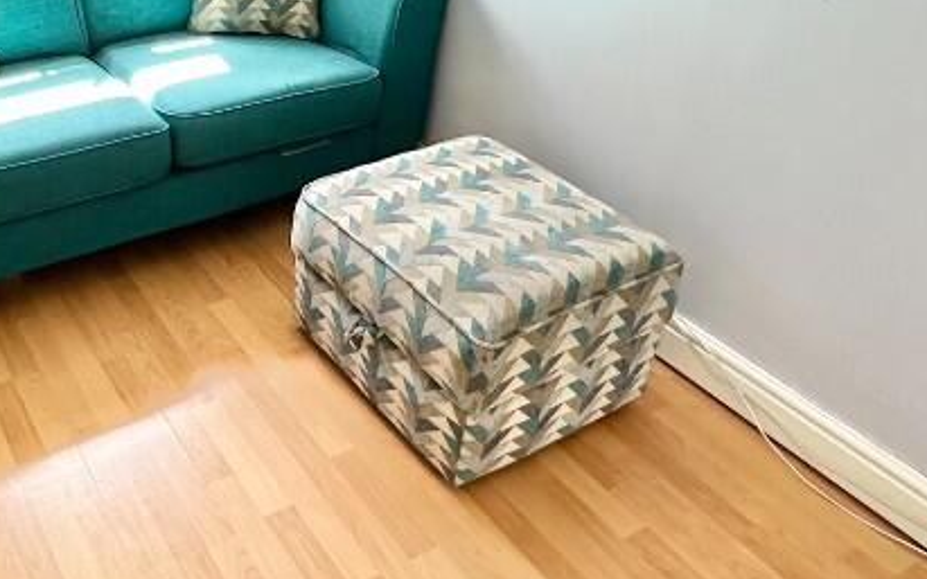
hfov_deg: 50.7
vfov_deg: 33.8
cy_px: 155
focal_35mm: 37
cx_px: 241
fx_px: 935
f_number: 2.2
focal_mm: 2.22
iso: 320
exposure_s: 1/99
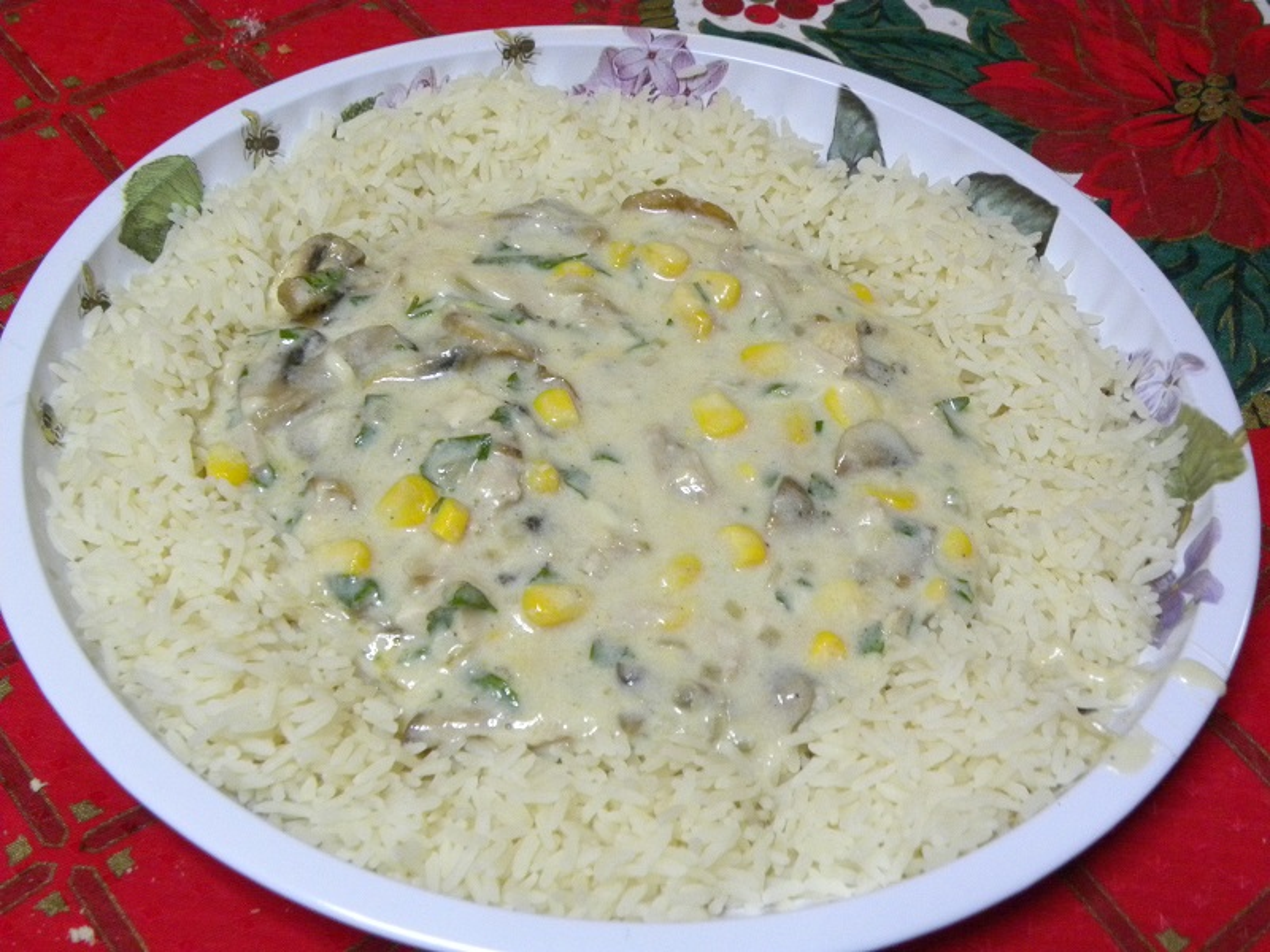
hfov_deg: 36.8
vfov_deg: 28.0
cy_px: 476
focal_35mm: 52
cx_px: 635
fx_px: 1908
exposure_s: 1/21
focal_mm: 9.2
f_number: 3.5
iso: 400
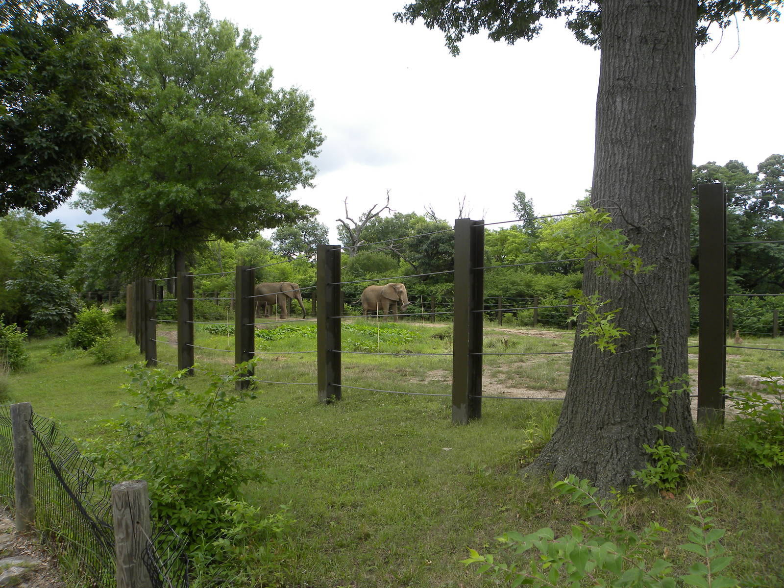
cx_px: 392
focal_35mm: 26
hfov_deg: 67.3
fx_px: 589
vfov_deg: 53.1
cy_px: 294
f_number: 4
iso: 64
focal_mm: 4.6
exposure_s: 1/168
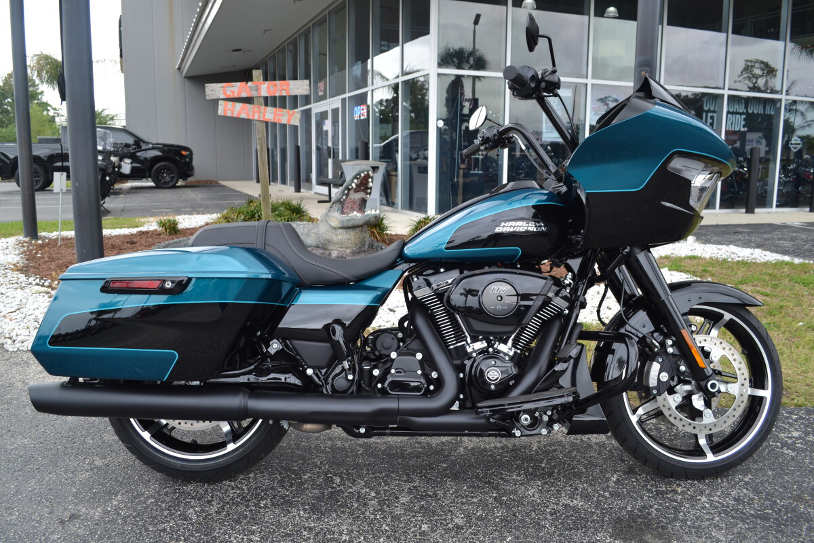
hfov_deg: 67.4
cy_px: 272
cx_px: 407
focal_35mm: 27
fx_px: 610
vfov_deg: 47.9
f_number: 5.6
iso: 100
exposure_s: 1/125
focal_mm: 18
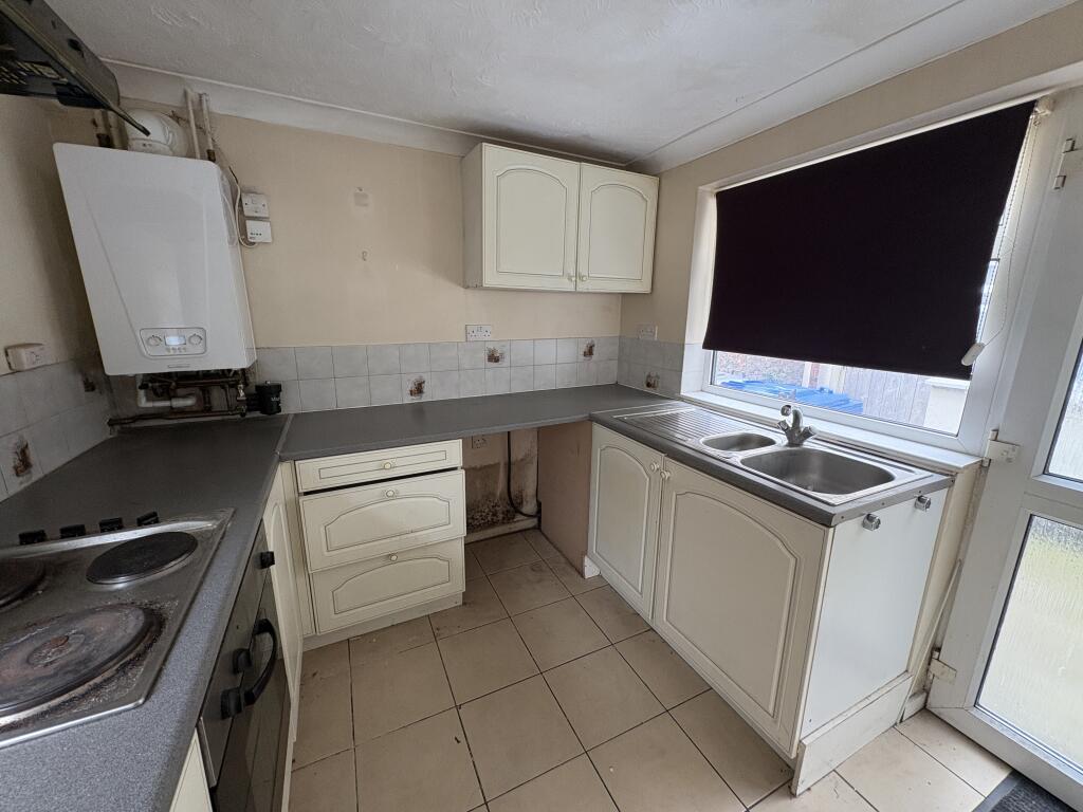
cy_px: 406
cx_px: 542
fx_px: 438
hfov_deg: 102.1
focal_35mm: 14
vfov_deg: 85.7
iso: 250
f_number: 2.2
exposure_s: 1/86
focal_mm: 2.22
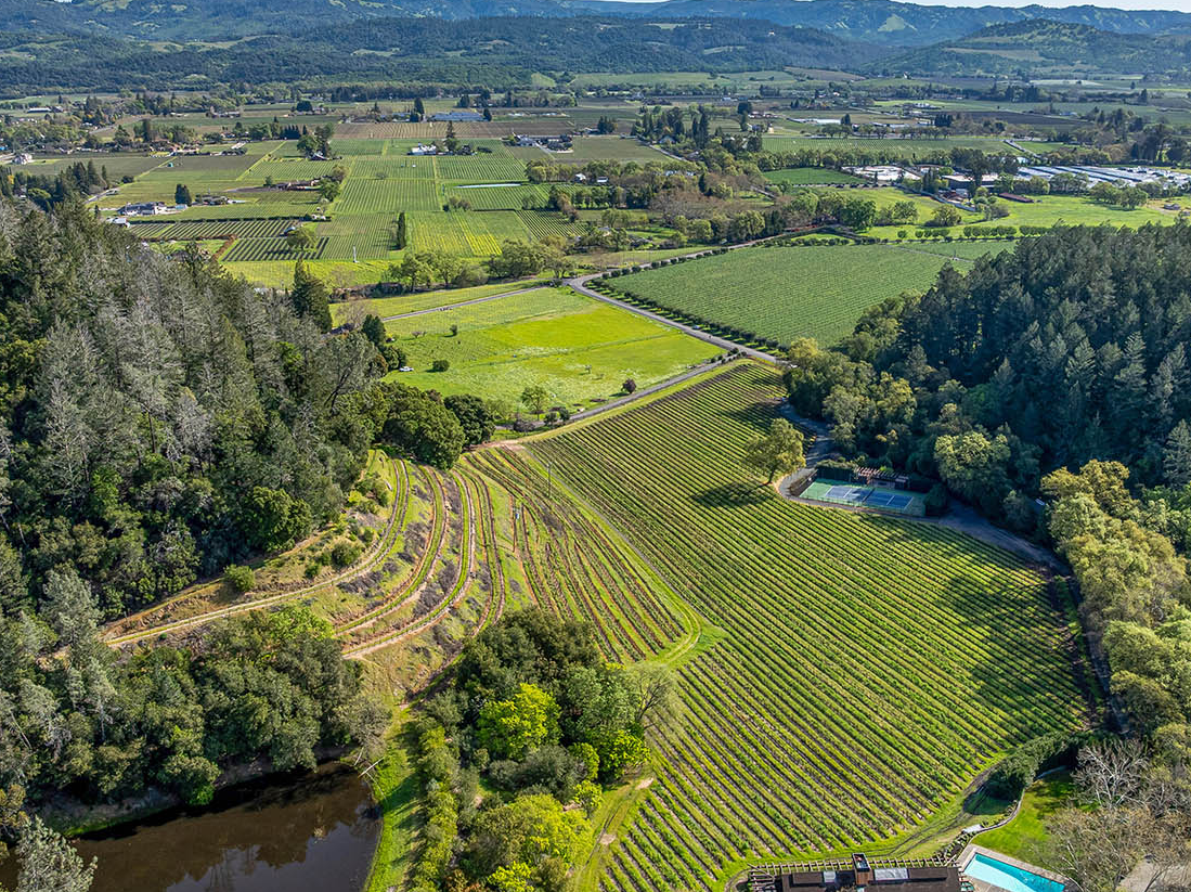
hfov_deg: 52.6
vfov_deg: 40.6
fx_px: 1204
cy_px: 479
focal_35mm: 35
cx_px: 619
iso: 100
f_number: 5.6
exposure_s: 1/400
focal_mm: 12.29
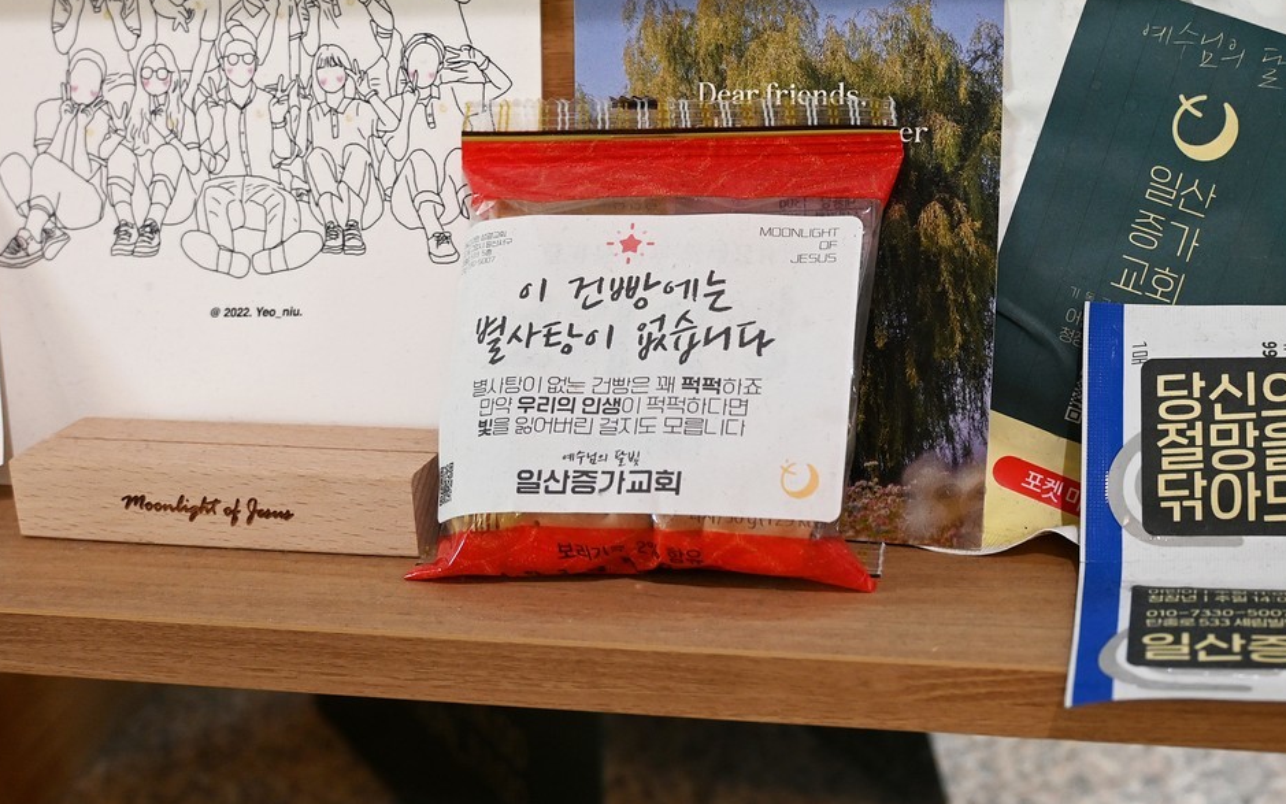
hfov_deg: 39.0
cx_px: 867
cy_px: 281
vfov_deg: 25.2
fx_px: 1789
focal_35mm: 51
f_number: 4.2
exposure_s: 1/40
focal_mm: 24.5
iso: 560
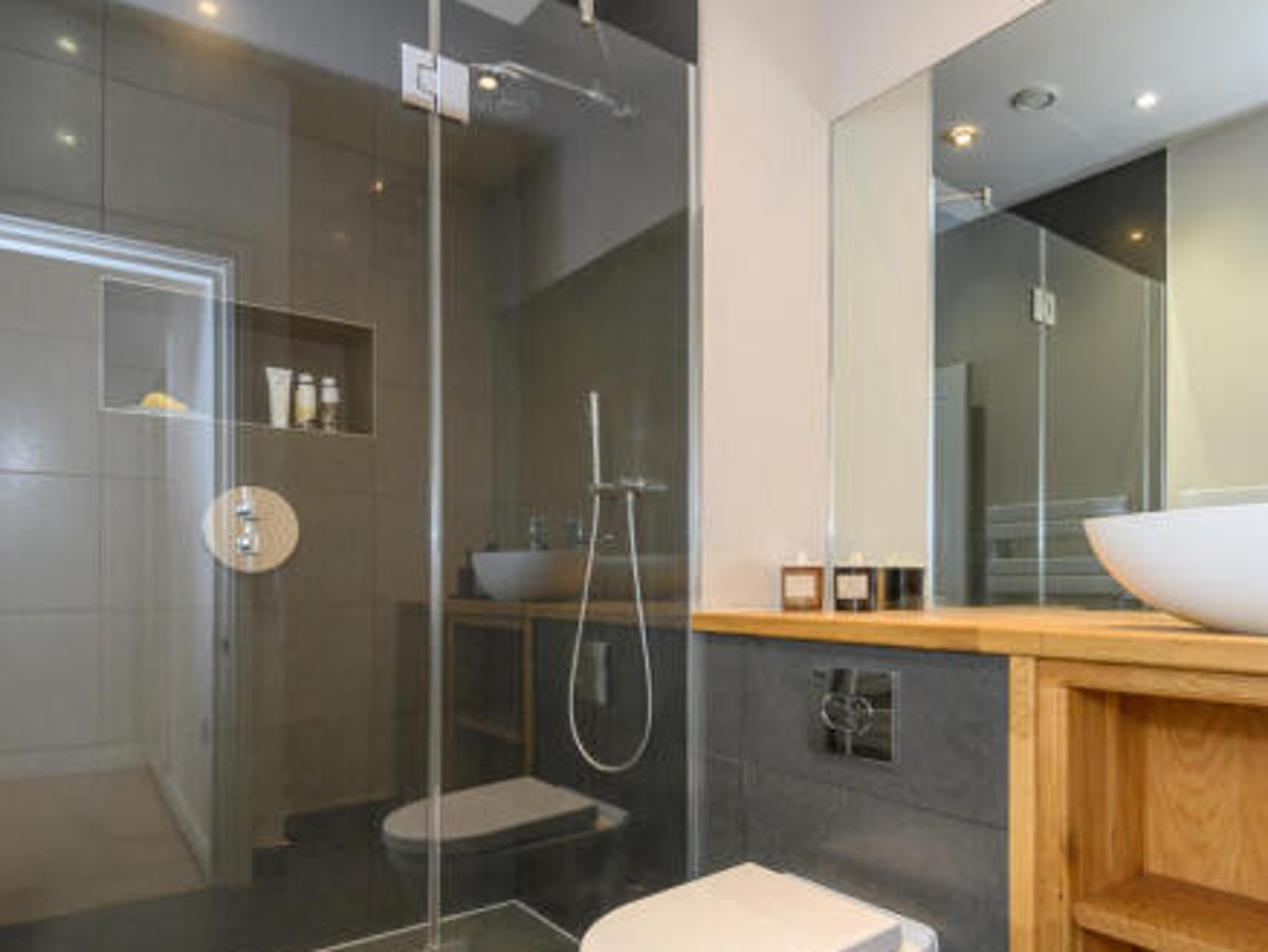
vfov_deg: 58.3
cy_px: 582
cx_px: 692
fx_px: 843
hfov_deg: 73.7
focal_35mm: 23
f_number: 8
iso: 640
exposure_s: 1/10
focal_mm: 16
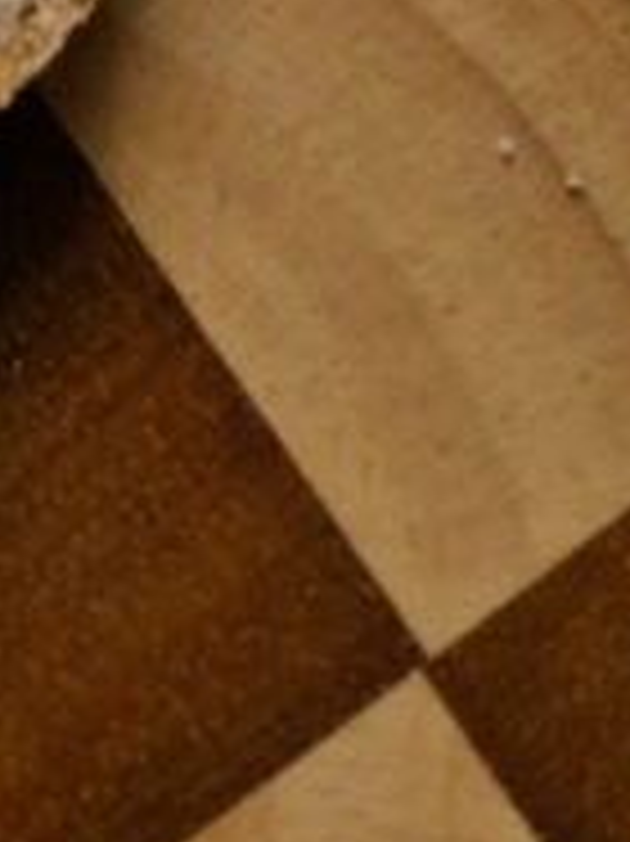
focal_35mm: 126
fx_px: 3061
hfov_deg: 9.7
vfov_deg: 12.8
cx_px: -1084
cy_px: -1045
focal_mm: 5.4
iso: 50
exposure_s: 1/475
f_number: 1.8
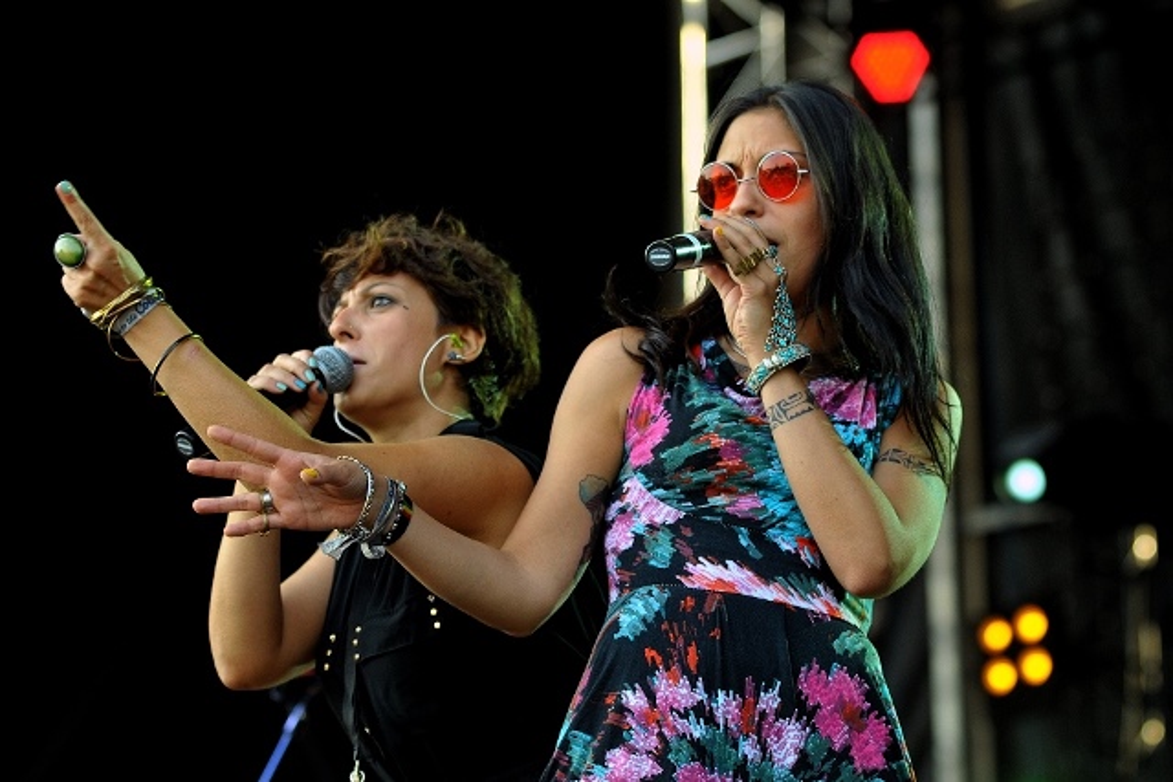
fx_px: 4204
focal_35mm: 129
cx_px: 586
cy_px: 391
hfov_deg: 15.9
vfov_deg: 10.6
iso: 400
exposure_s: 1/500
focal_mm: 86
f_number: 2.8
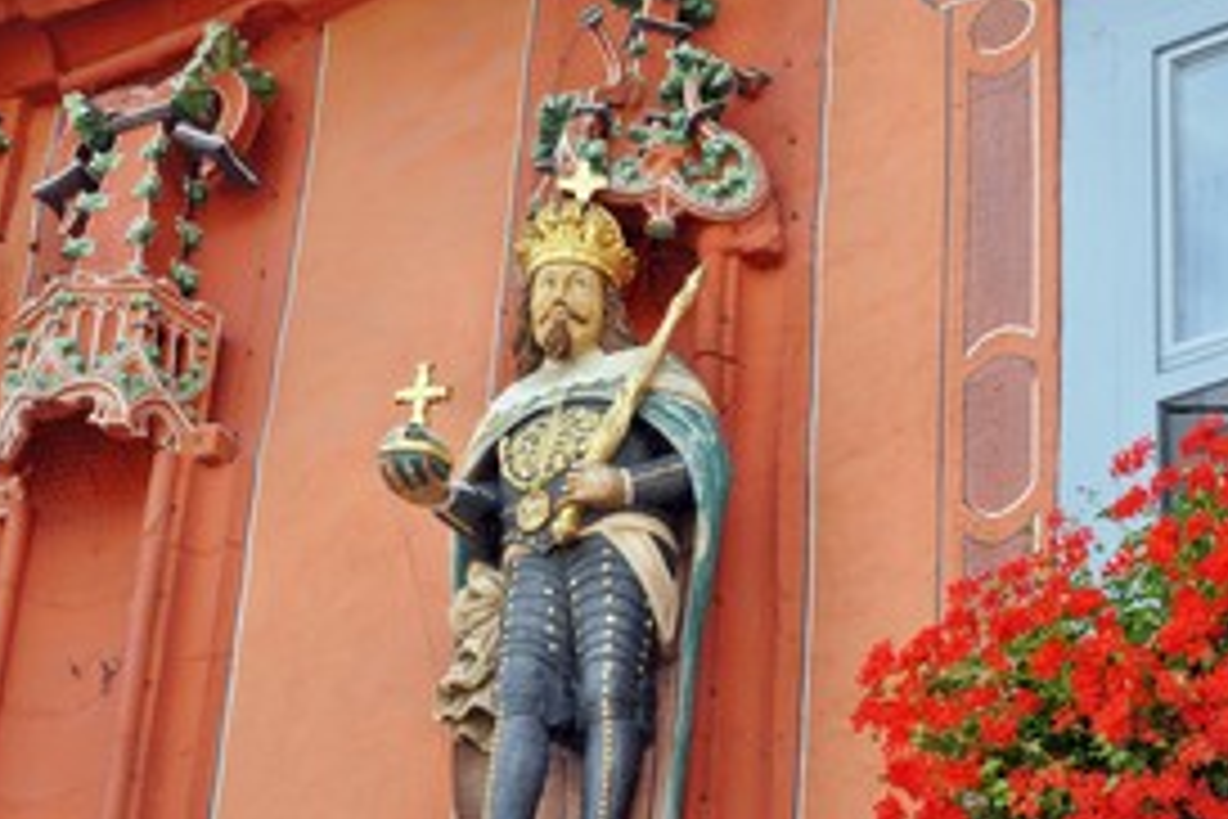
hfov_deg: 14.8
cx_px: 558
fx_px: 4736
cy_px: 504
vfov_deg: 9.9
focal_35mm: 139
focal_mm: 55
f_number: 7.1
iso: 200
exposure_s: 1/160
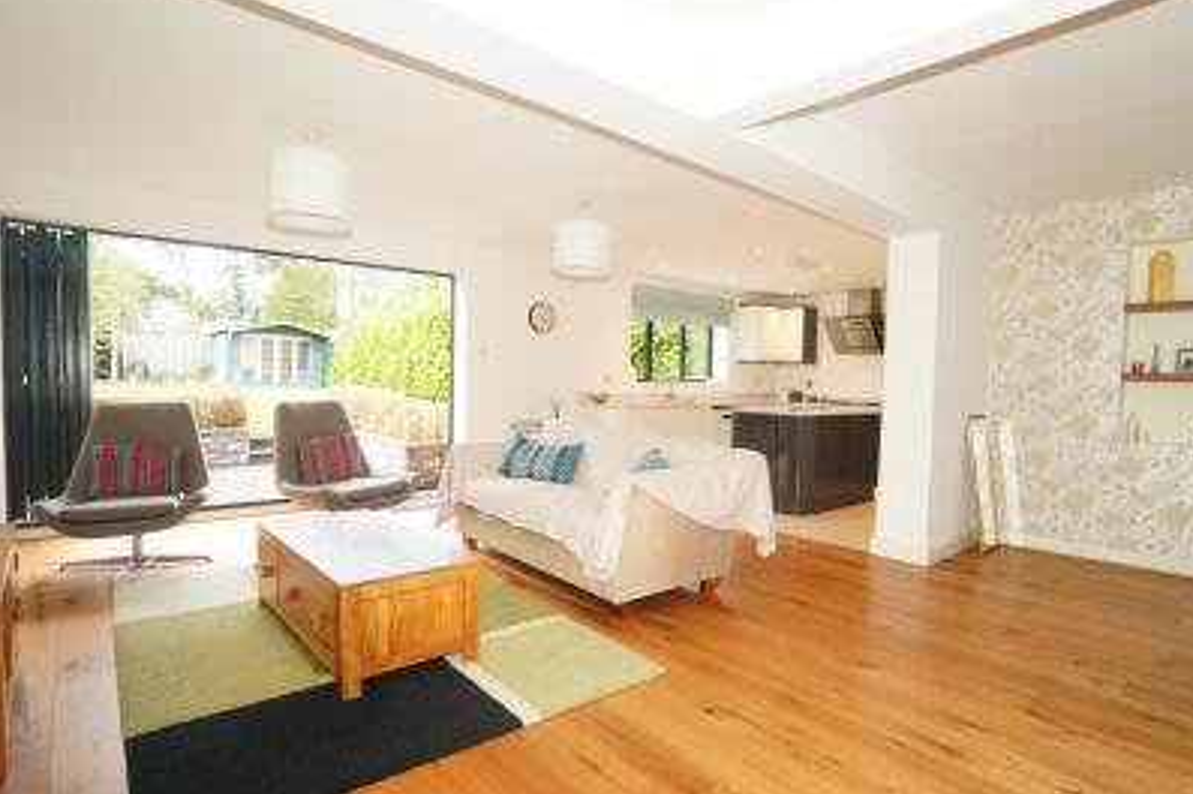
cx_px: 616
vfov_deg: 67.3
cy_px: 408
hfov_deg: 90.0
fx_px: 596
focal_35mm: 18
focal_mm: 10
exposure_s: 1/60
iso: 400
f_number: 4
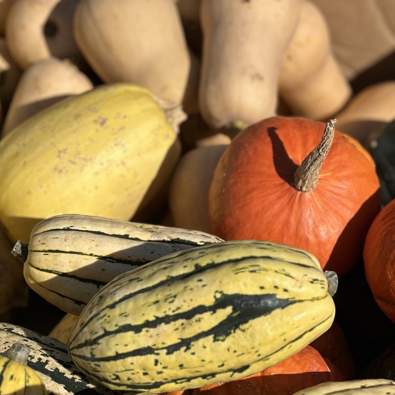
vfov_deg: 19.1
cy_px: 198
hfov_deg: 19.1
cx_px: 219
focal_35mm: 91
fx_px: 1175
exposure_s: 1/1340
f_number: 2.8
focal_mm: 9
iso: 32
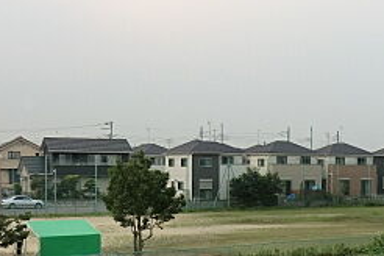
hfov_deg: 30.5
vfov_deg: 20.6
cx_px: 283
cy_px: 219
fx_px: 693
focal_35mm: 65
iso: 80
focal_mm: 4.3
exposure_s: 1/320
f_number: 3.2
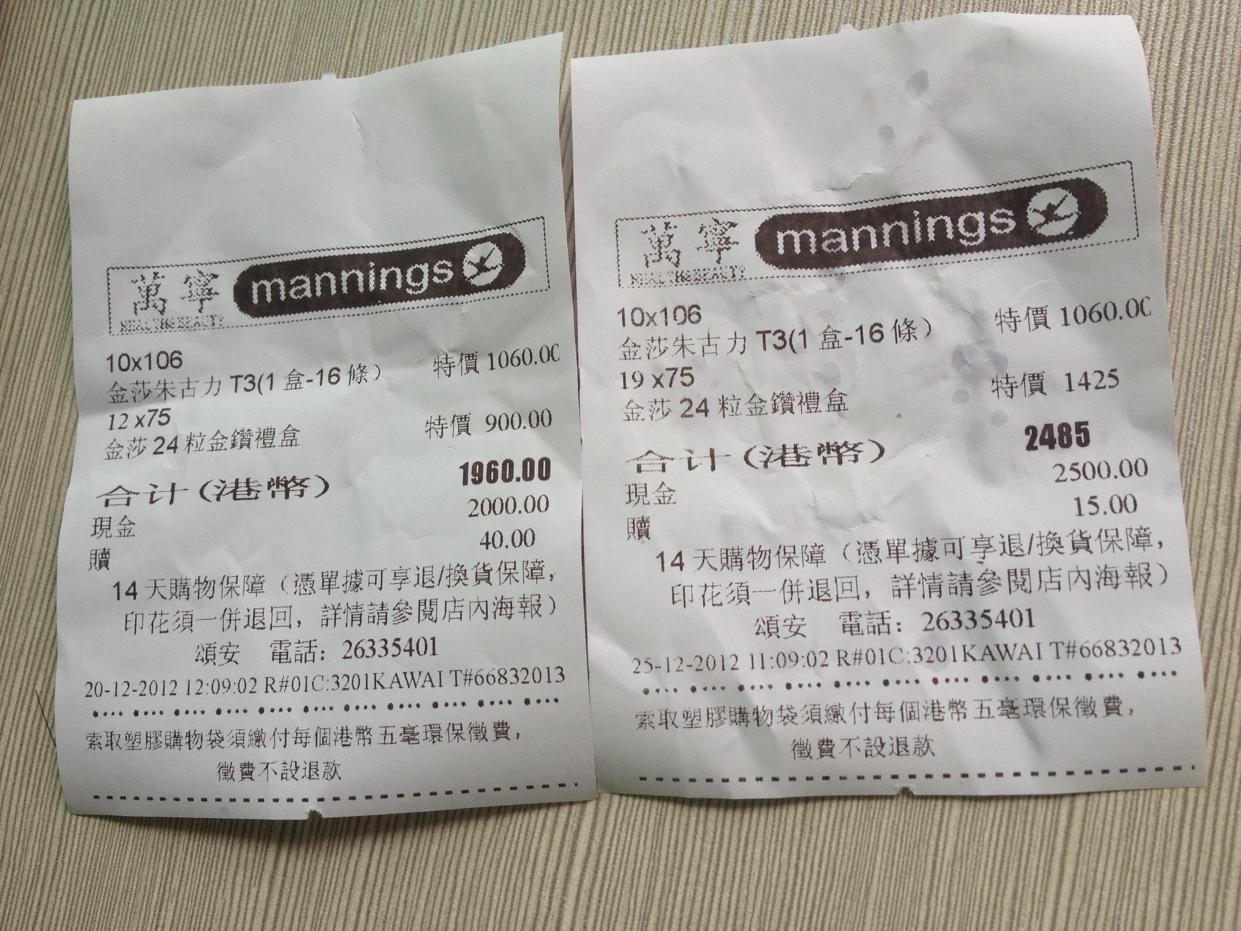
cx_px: 620
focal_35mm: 35
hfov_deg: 52.6
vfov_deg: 40.7
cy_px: 466
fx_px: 1255
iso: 64
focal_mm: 4.28
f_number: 2.4
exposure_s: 1/292
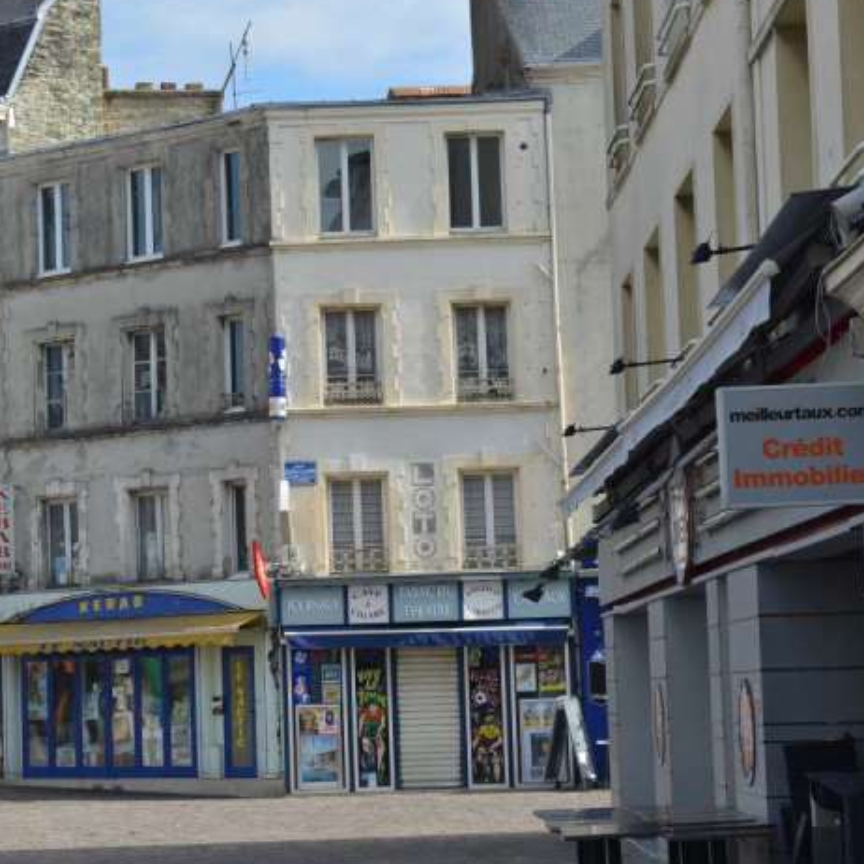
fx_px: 2909
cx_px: 194
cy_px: 413
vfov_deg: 16.9
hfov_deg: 16.8
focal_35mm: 103
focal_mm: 70
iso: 125
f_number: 10
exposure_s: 1/200
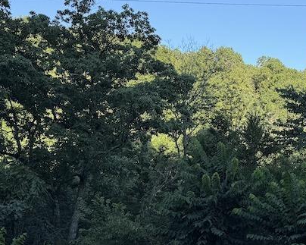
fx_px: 525
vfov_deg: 26.2
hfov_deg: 31.4
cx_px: 257
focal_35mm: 58
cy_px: 124
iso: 80
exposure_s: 1/1437
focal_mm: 6.76
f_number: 1.78
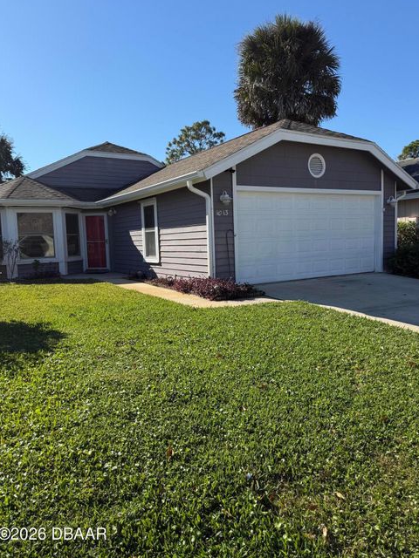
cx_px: 215
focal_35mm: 25
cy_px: 270
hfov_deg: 54.9
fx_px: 403
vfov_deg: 69.4
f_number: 1.78
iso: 80
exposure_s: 1/3425
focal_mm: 6.76
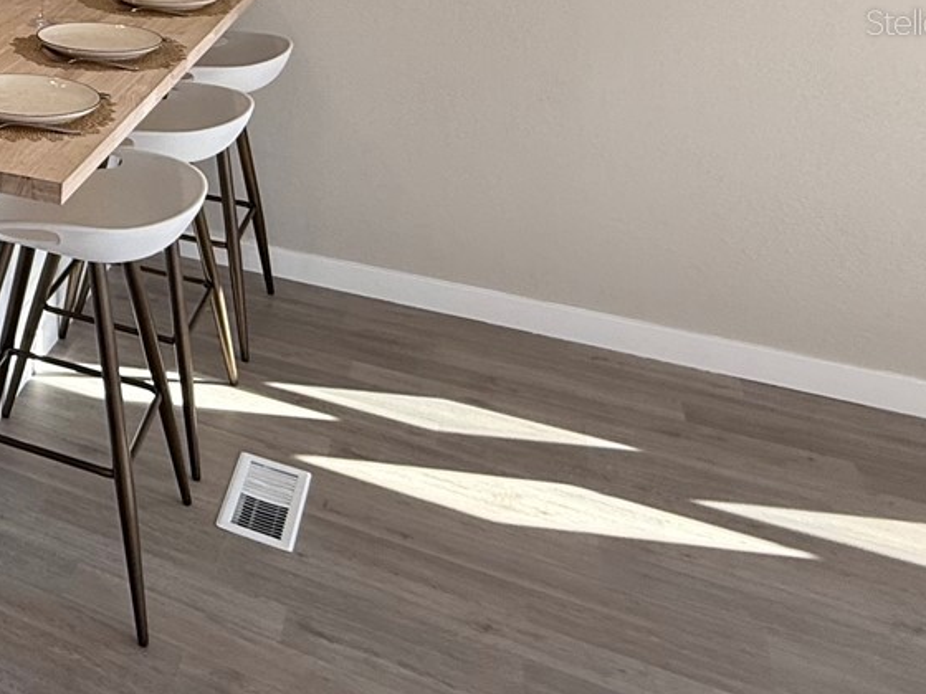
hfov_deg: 33.2
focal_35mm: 40
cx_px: -301
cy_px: 21
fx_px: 1070
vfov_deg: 33.3
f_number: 2.2
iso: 50
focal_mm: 2.22
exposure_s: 1/120
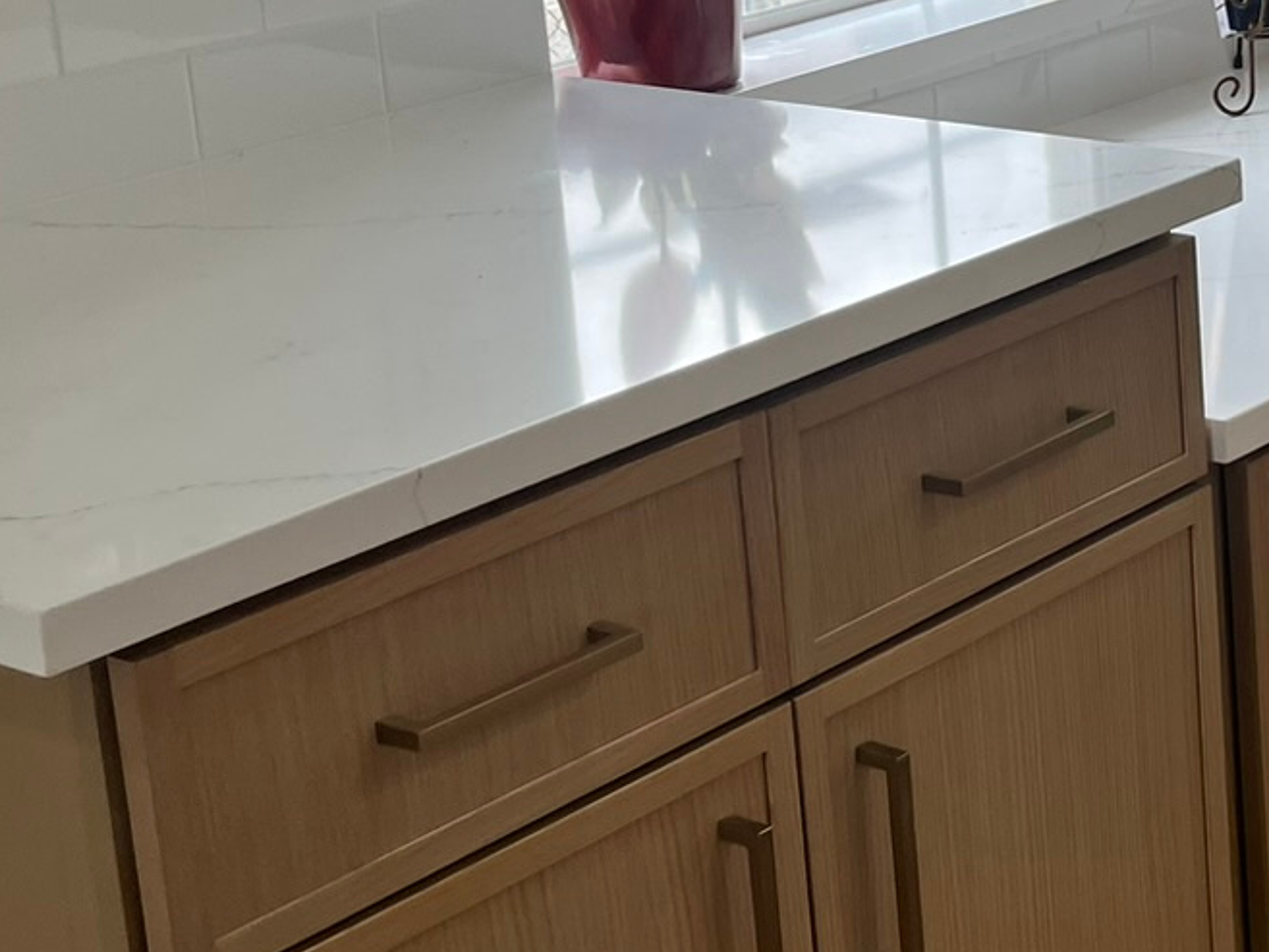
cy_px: 77
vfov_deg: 17.9
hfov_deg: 22.9
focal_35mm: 81
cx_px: 1356
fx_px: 2970
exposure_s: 1/228
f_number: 1.6
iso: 40
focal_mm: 5.1
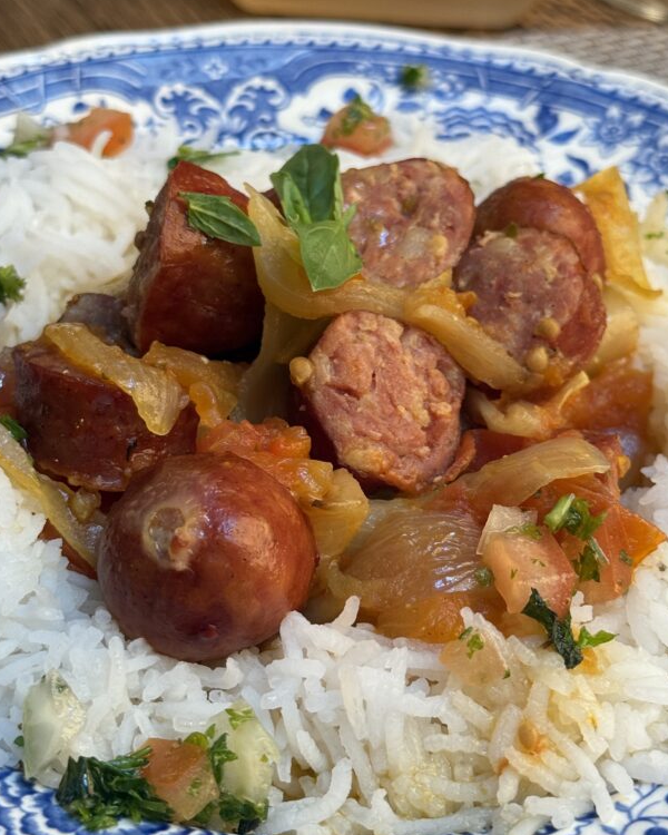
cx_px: 362
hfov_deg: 23.8
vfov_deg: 29.6
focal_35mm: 64
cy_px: 384
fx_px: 1582
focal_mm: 6.76
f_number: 1.78
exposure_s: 1/50
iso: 64
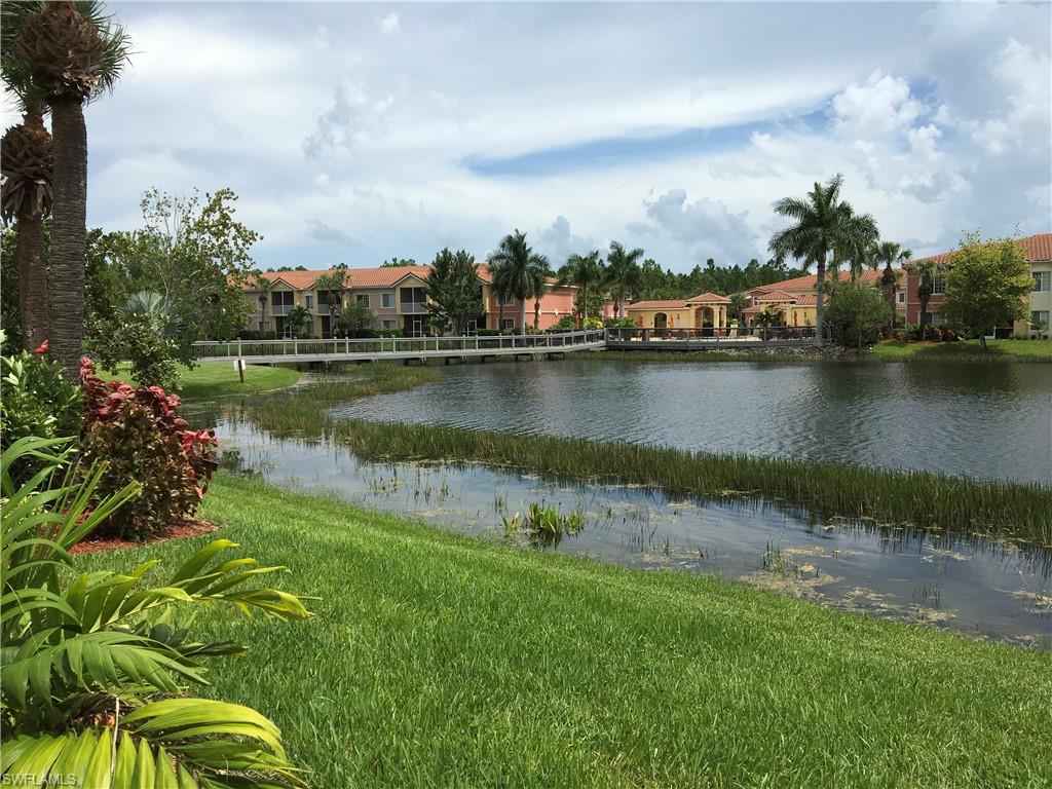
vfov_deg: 48.2
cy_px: 394
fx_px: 881
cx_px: 526
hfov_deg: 61.7
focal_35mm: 29
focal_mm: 4.15
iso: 25
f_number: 2.2
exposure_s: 1/2747
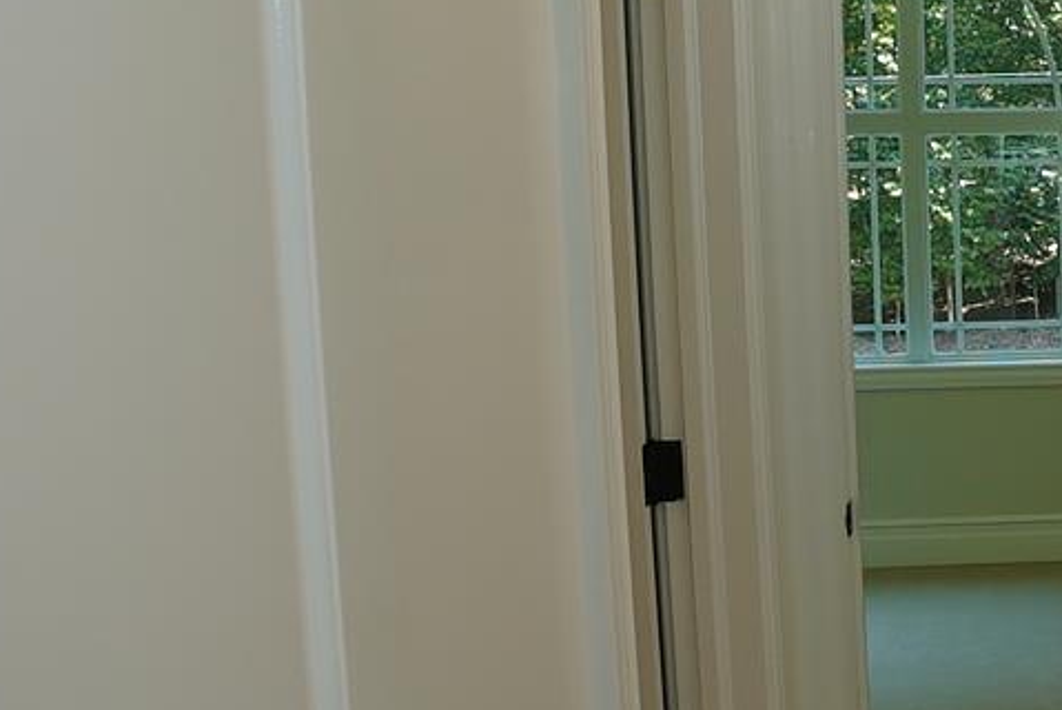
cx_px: 1281
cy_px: 357
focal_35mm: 46
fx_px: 1358
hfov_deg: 34.2
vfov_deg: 29.3
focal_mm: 11.2
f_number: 4
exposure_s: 1/160
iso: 400
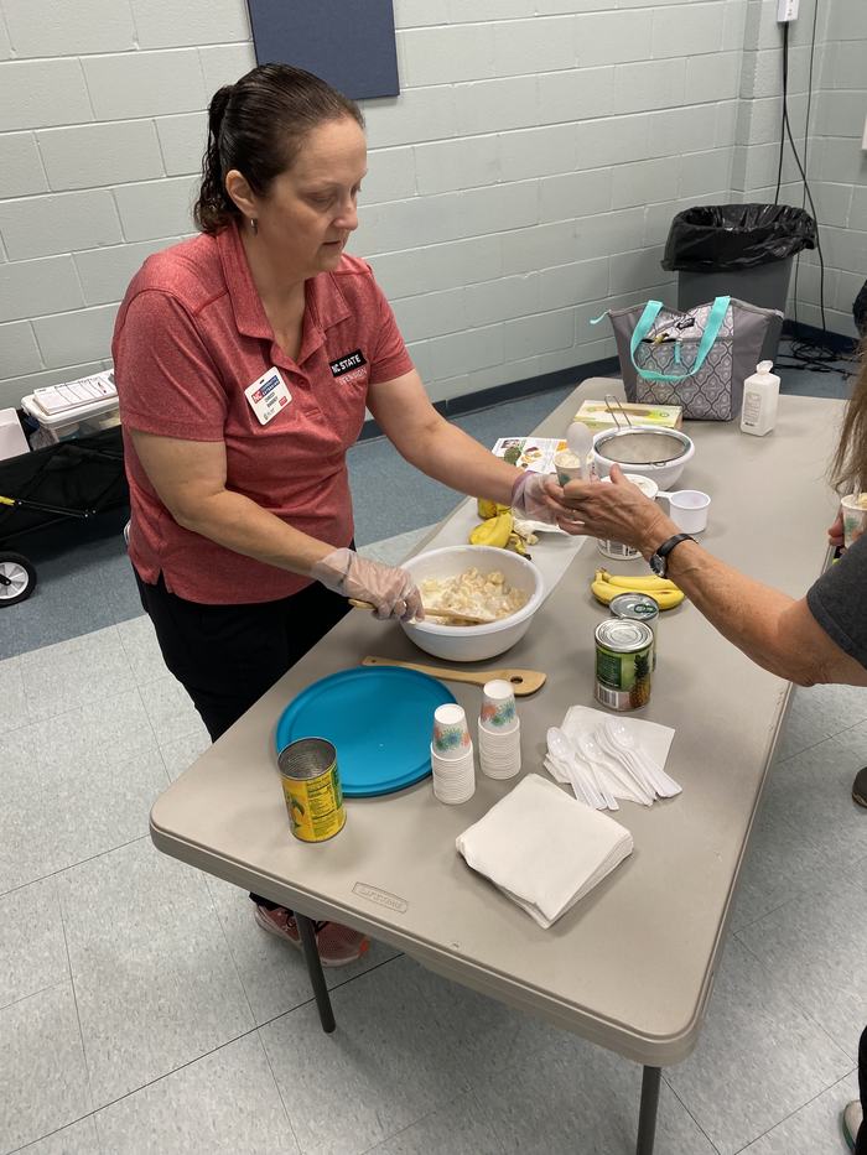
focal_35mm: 26
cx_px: 434
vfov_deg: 67.3
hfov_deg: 53.1
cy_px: 578
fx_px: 868
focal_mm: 4.25
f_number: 1.8
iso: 80
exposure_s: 1/60
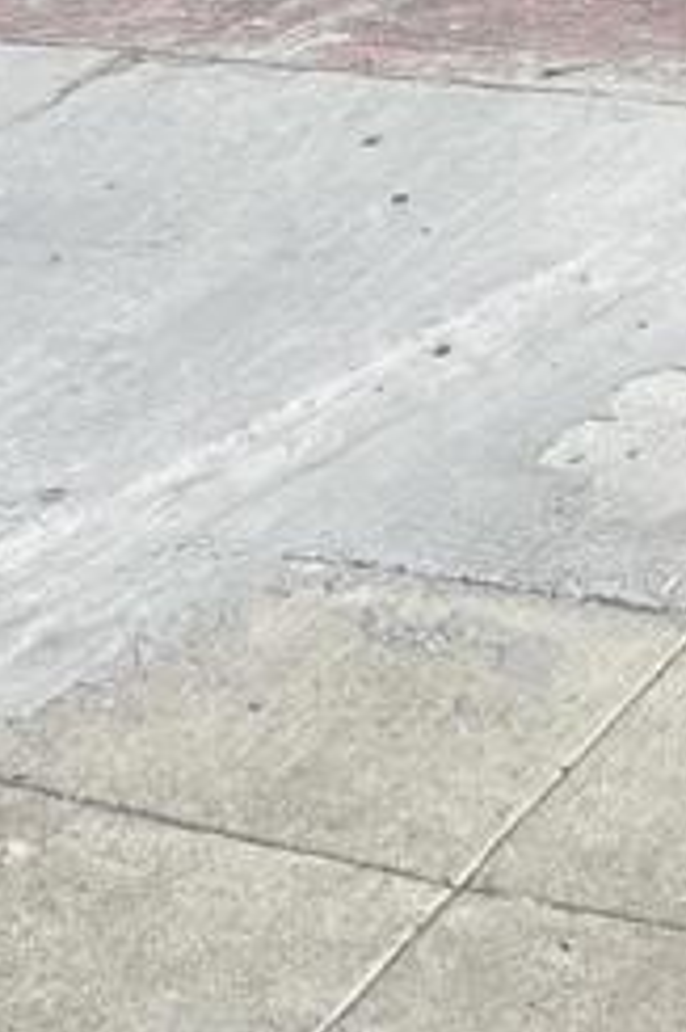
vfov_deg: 16.2
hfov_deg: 11.6
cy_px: -615
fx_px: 3234
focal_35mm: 113
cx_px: 1056
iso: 50
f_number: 1.5
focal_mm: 5.7
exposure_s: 1/1431
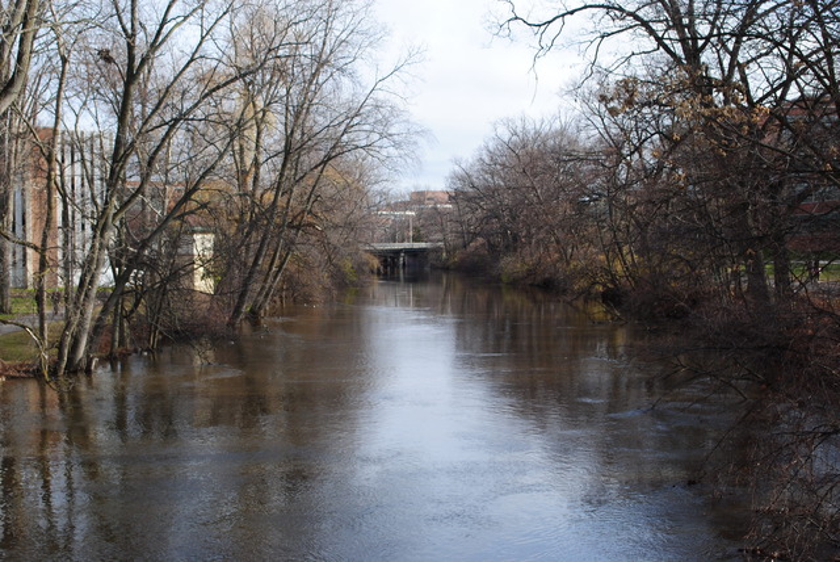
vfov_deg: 25.8
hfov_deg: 37.8
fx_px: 1226
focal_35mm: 52
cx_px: 420
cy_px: 281
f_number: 10
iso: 200
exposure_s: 1/200
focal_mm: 35
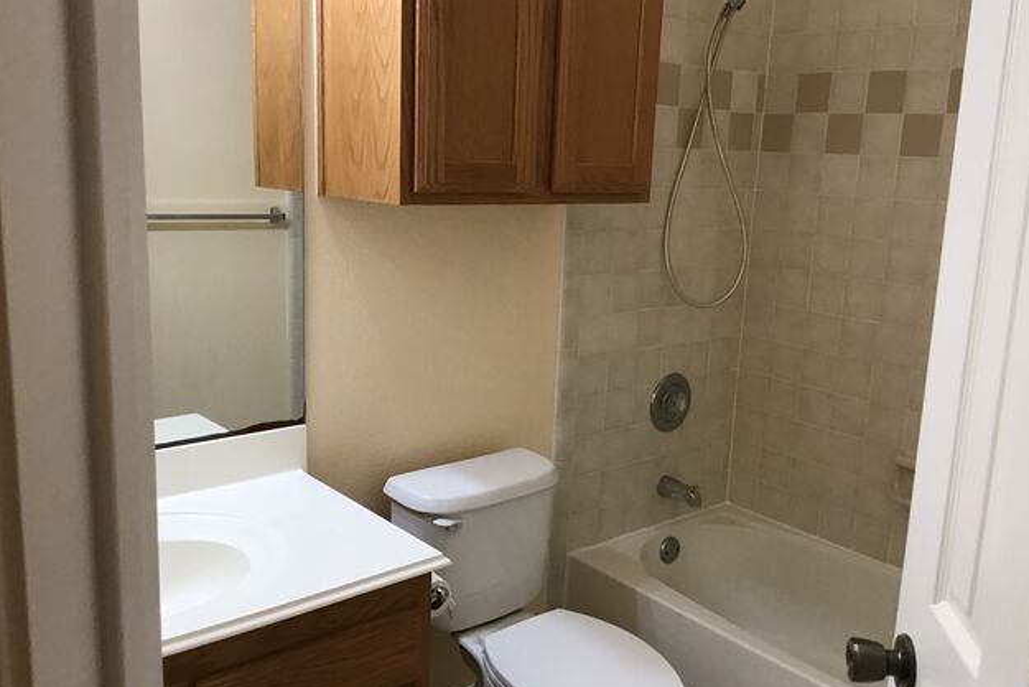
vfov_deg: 40.0
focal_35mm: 33
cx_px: 514
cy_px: 339
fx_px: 943
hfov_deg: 57.2
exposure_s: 1/30
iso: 80
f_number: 2.4
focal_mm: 3.3
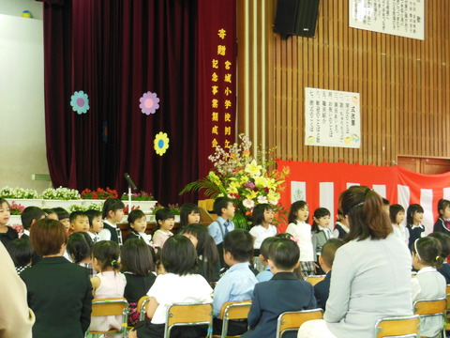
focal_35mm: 93
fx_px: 1209
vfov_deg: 15.9
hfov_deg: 21.1
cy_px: 169
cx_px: 225
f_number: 5.6
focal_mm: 16.5
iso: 400
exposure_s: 1/6
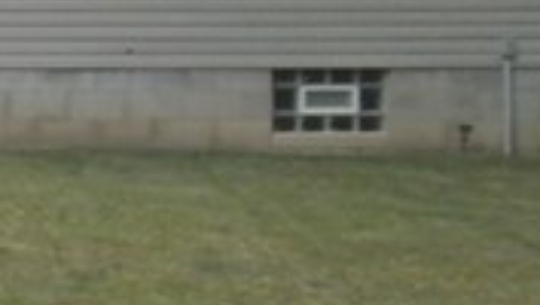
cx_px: -830
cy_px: 76
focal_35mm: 195
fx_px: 2795
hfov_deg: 9.6
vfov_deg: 6.2
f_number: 2.9
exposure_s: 1/640
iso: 100
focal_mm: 5.45
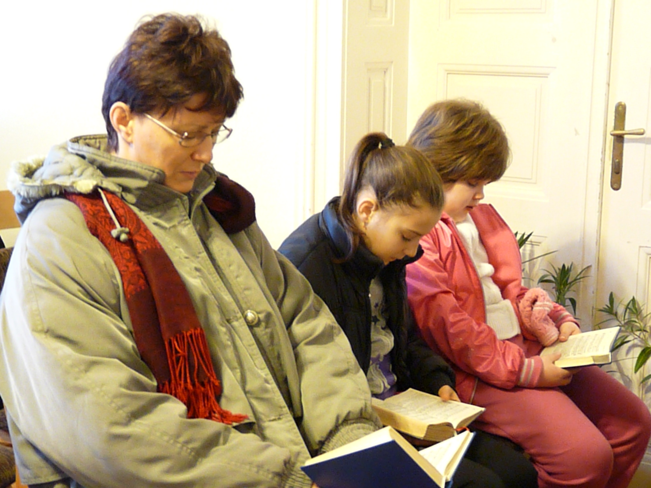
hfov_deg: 29.8
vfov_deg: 22.6
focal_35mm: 65
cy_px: 244
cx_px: 326
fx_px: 1222
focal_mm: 11.5
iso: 1600
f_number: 3.4
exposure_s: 1/20
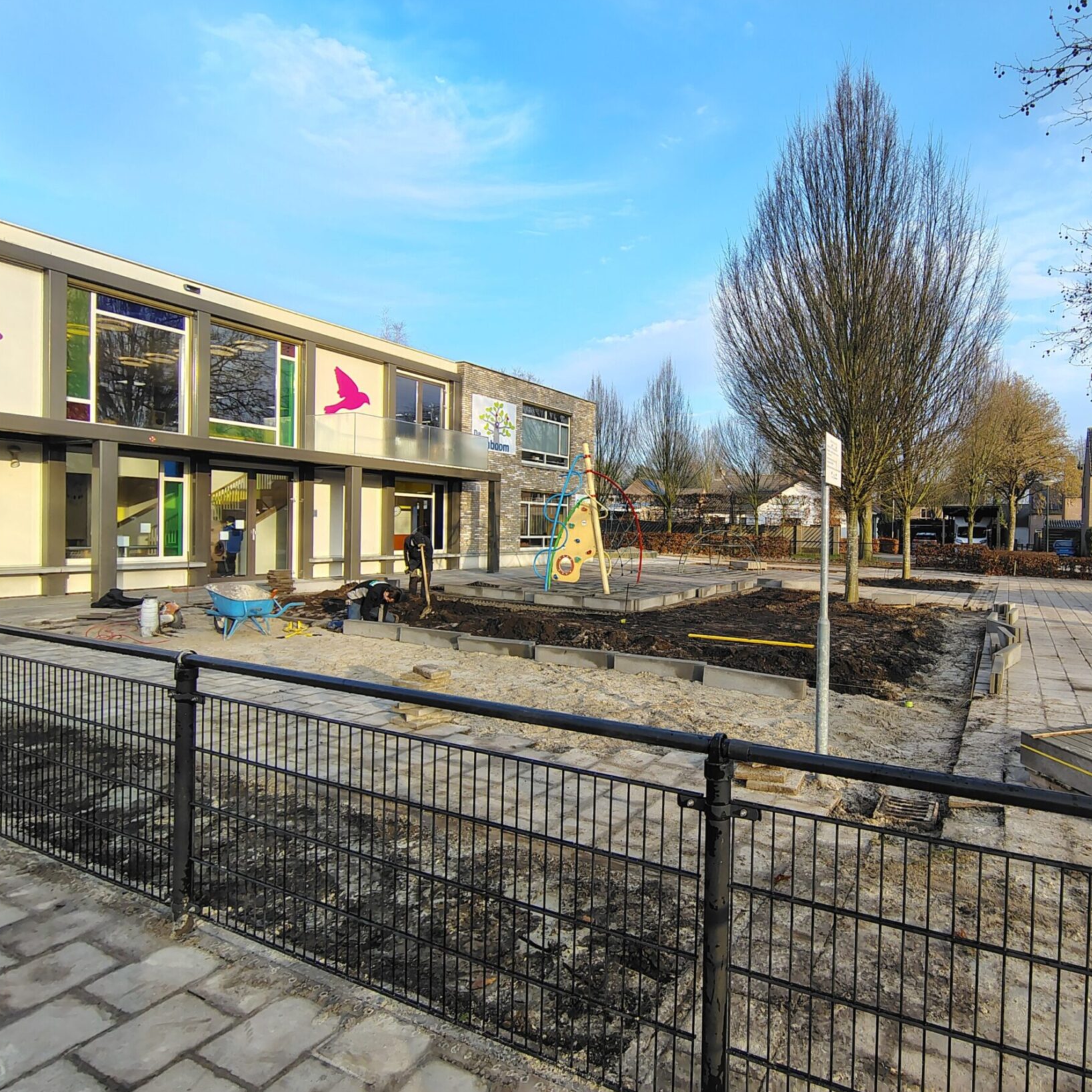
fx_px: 678
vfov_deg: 77.7
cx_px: 723
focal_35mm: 19
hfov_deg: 75.4
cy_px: 547
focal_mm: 2.13
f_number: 2.2
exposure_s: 1/324
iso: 100
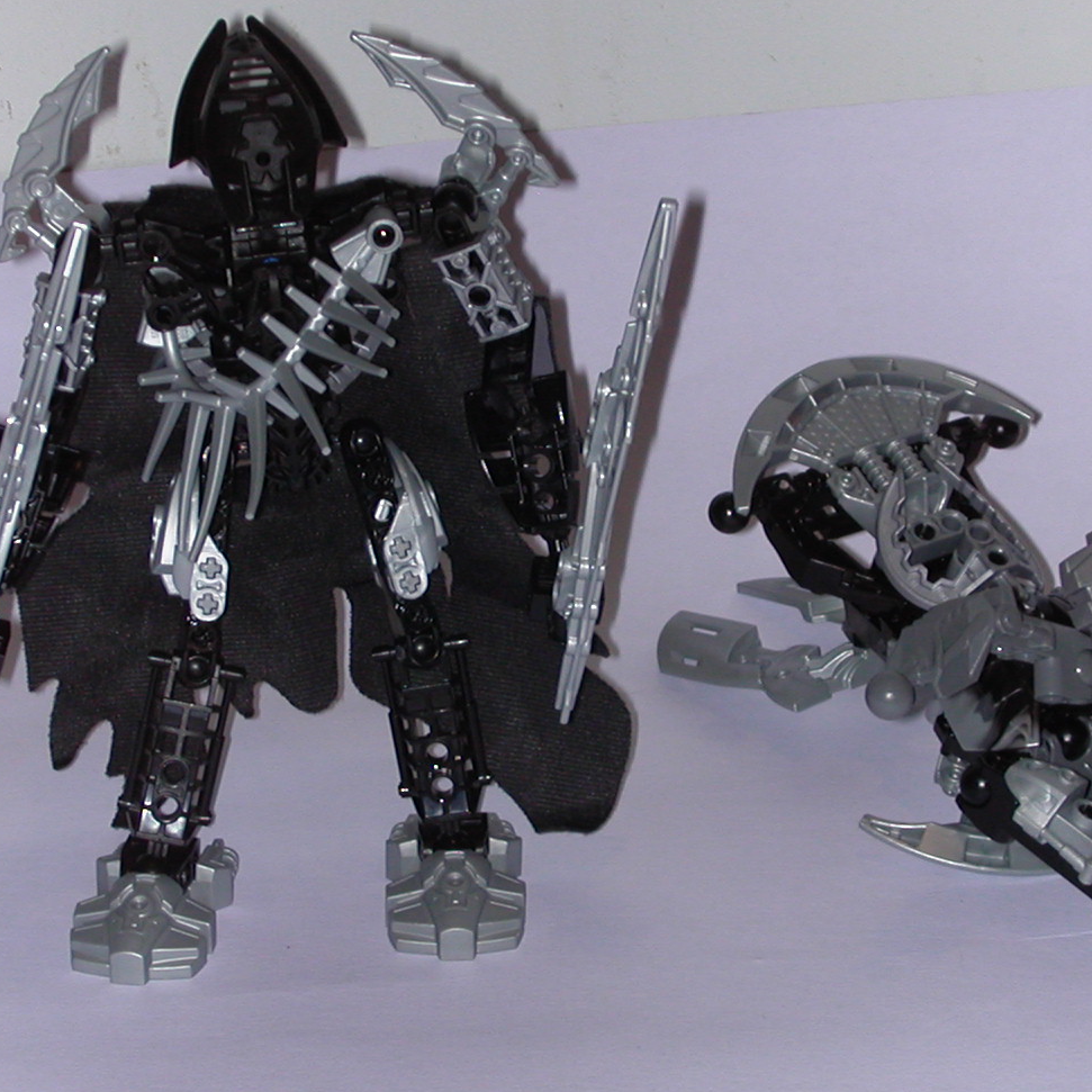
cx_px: 615
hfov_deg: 17.6
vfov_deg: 17.6
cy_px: 574
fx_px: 3533
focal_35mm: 99
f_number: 3.7
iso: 100
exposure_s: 1/59.9
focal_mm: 10.4
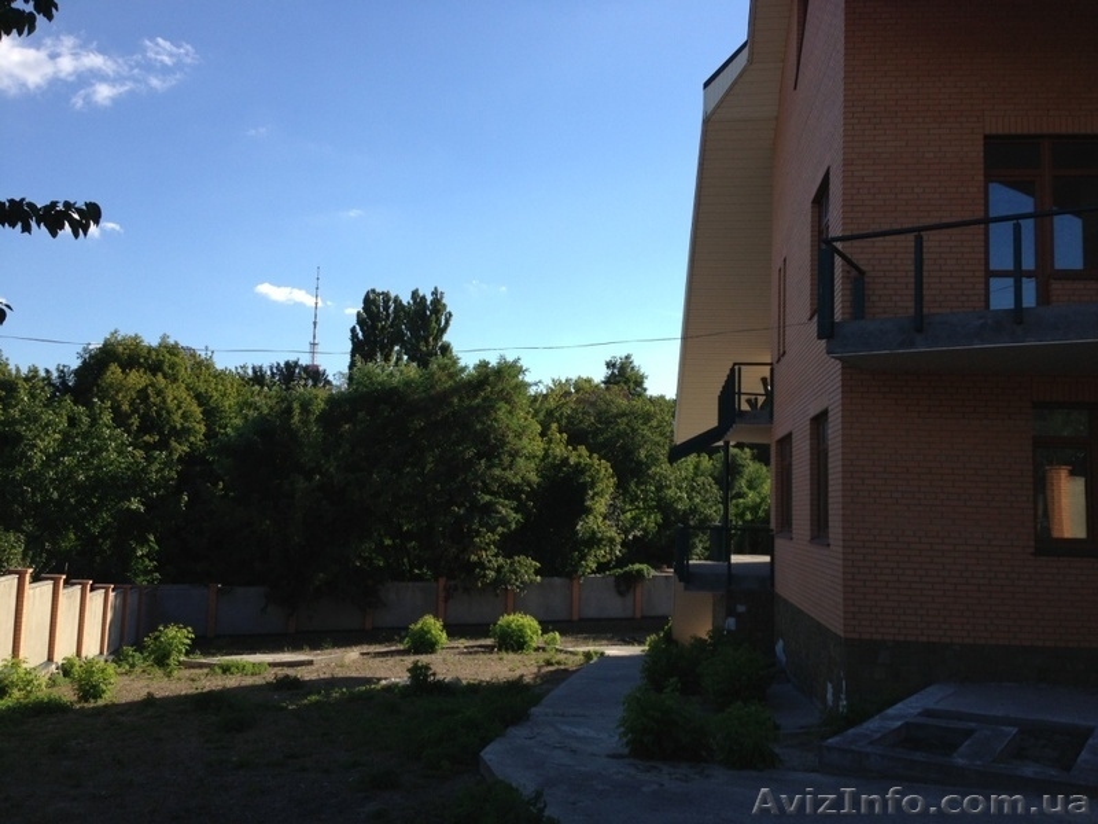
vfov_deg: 42.9
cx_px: 549
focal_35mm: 33
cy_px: 412
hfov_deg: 55.4
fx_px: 1047
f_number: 2.4
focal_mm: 4.13
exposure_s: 1/1130
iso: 50
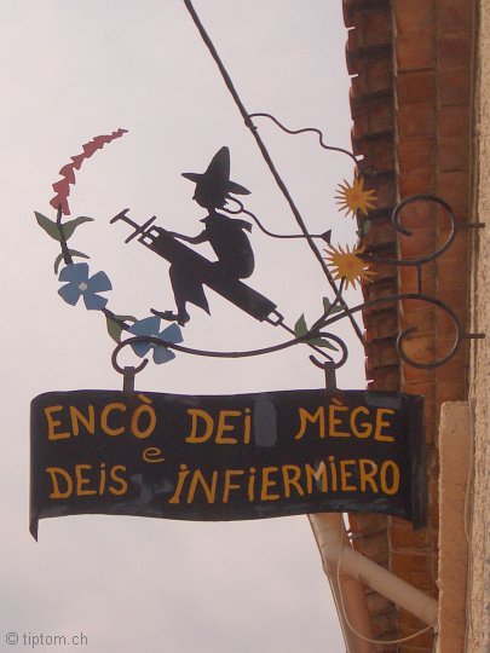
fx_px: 1661
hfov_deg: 16.8
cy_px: 326
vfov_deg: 22.3
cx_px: 245
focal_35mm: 88
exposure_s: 1/1250
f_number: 7
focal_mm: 14.6
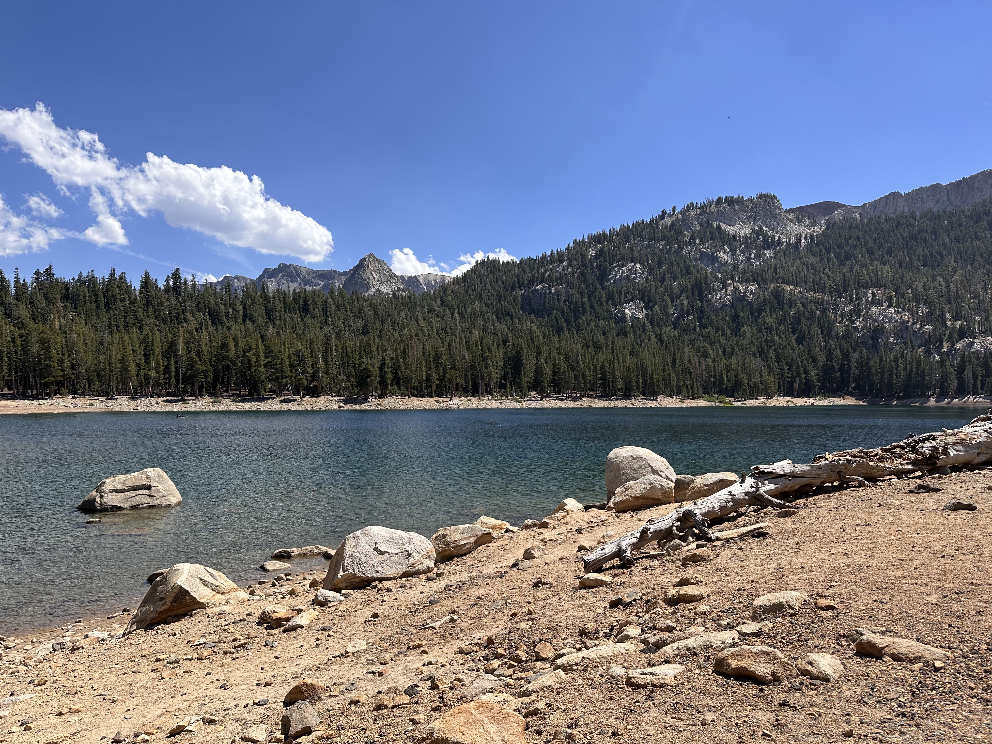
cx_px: 496
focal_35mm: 24
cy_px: 372
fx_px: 688
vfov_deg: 56.8
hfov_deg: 71.6
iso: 80
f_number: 1.78
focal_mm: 6.86
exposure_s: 1/4016
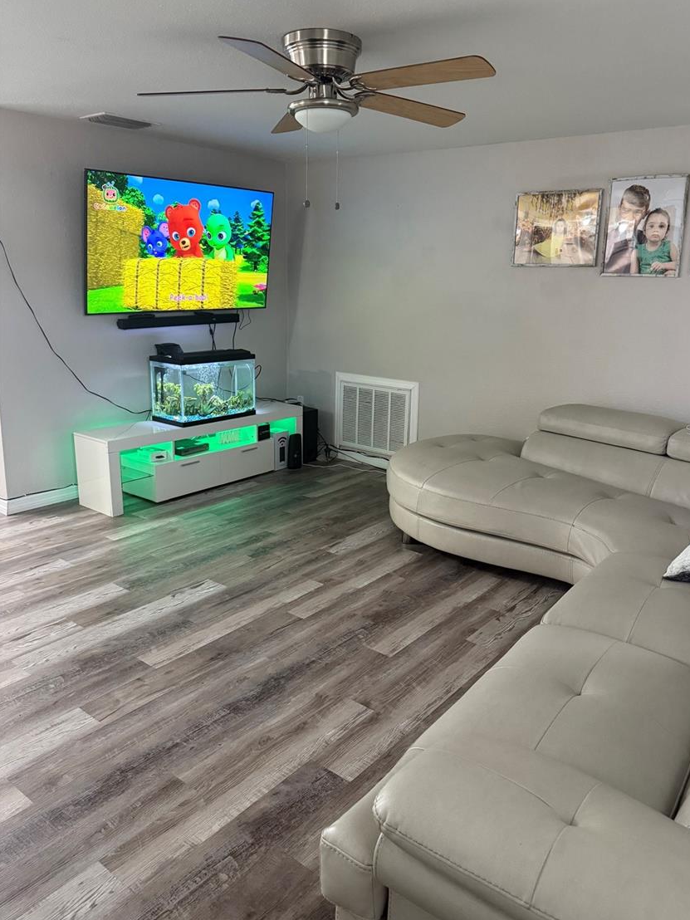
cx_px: 371
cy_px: 429
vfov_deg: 67.2
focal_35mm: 26
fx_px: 691
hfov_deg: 53.0
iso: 500
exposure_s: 1/60
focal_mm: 6.76
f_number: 1.78
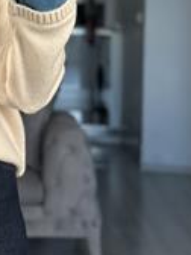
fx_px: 1067
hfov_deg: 10.0
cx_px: -71
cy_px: 64
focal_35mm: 145
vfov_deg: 13.6
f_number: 1.78
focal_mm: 6.86
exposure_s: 1/120
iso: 125
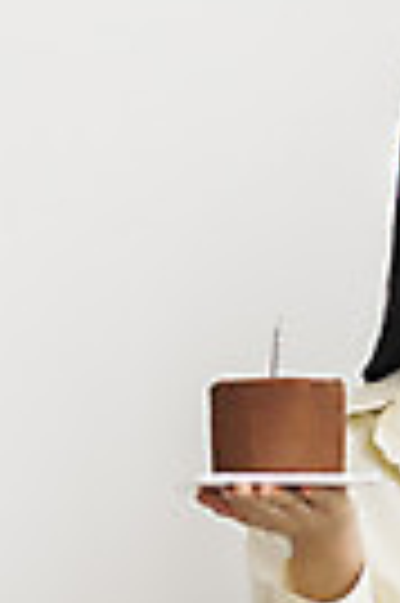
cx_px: 515
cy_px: 270
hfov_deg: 6.5
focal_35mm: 209
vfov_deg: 9.9
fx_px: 3492
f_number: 3.5
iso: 200
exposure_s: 1/200
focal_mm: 70
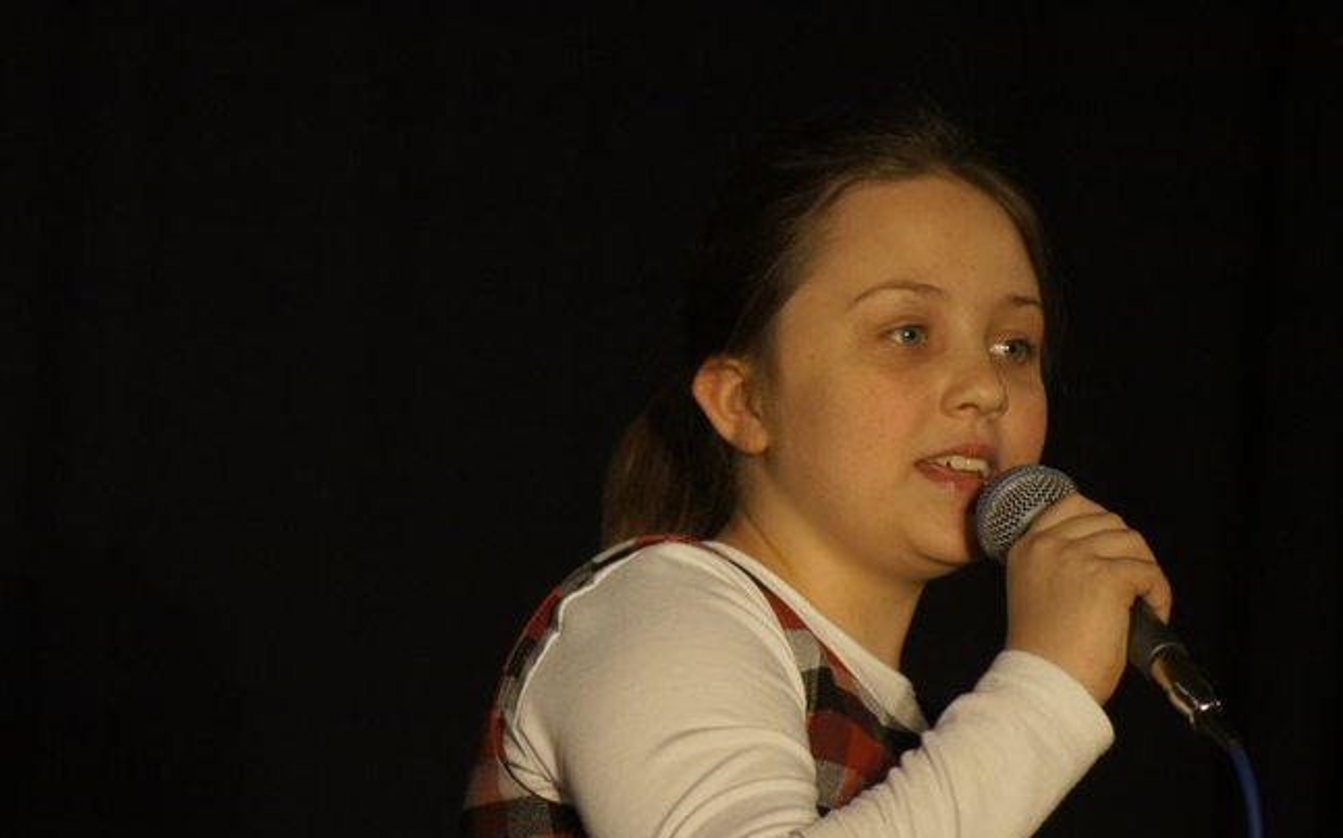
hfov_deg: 6.0
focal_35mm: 353
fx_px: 12917
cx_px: 673
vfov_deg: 3.7
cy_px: 431
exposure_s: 1/160
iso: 1600
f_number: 5.6
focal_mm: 230
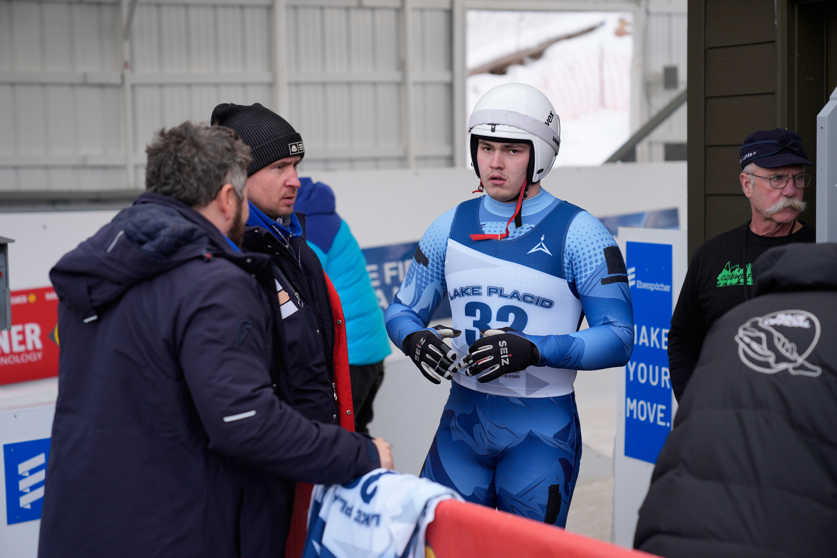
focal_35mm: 70
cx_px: 418
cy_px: 279
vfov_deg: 19.5
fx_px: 1627
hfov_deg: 28.8
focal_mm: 70
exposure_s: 1/1000
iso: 400
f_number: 2.8
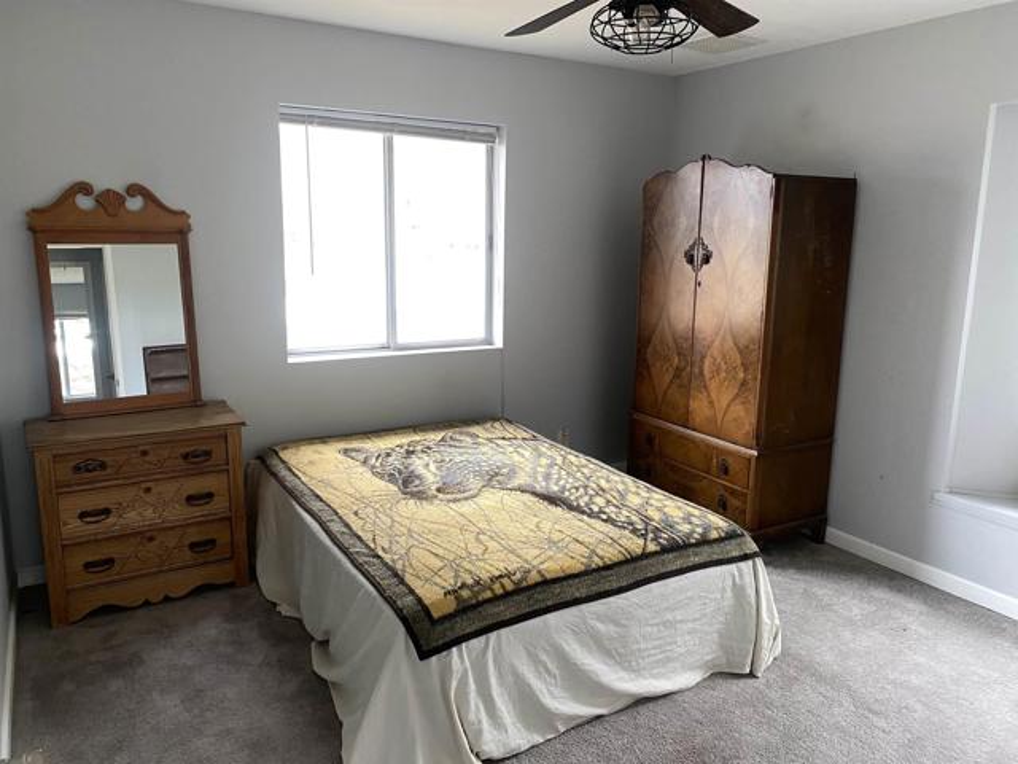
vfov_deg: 53.1
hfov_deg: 67.3
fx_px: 765
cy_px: 382
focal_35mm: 26
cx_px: 509
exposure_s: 1/60
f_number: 1.8
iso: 100
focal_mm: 4.25
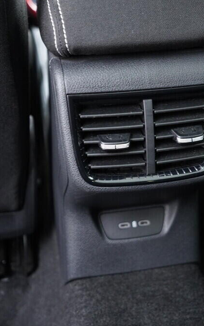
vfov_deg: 36.3
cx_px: 116
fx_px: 498
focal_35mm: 56
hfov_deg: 23.1
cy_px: 165
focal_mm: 24
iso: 1600
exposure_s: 1/40
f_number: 2.8
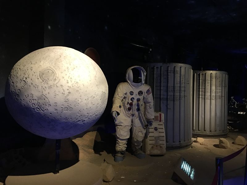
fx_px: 207
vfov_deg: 48.2
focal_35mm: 29
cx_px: 124
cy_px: 92
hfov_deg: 61.7
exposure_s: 1/4
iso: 64
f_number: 2.2
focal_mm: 4.15
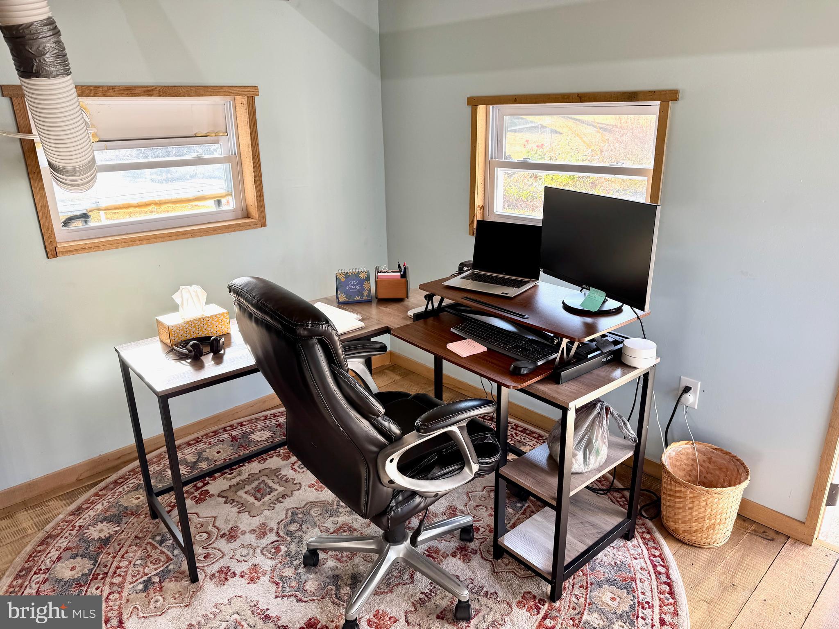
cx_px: 420
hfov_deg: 71.6
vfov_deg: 56.8
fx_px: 582
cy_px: 314
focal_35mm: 24
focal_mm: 6.76
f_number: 1.78
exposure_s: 1/170
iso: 80
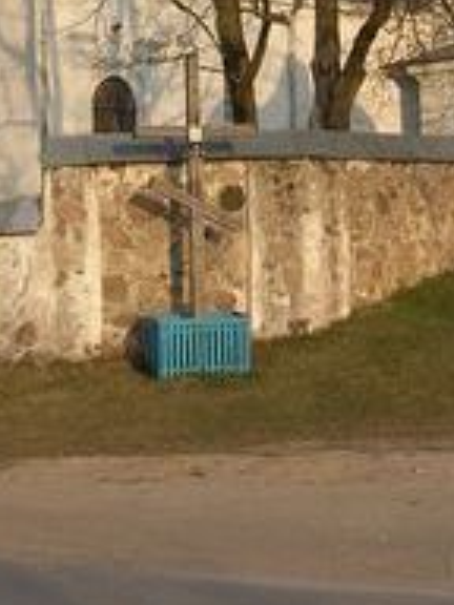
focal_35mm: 104
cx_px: 178
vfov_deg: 17.9
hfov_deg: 14.2
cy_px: -140
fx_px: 1819
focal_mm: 5.8
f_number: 5.6
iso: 100
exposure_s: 1/154
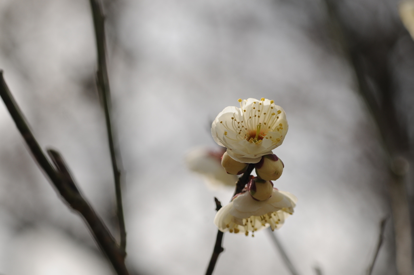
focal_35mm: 135
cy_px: 138
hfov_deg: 15.2
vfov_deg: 10.1
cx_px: 207
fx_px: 1551
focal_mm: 90
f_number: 8
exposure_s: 1/1000
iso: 200
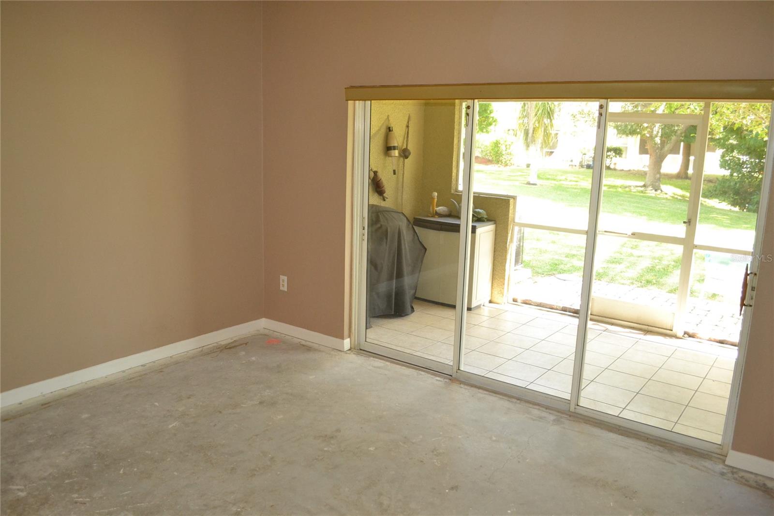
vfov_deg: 47.9
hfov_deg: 67.4
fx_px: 580
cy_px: 258
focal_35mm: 27
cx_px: 387
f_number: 3.5
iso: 1600
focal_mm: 18
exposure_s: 1/200
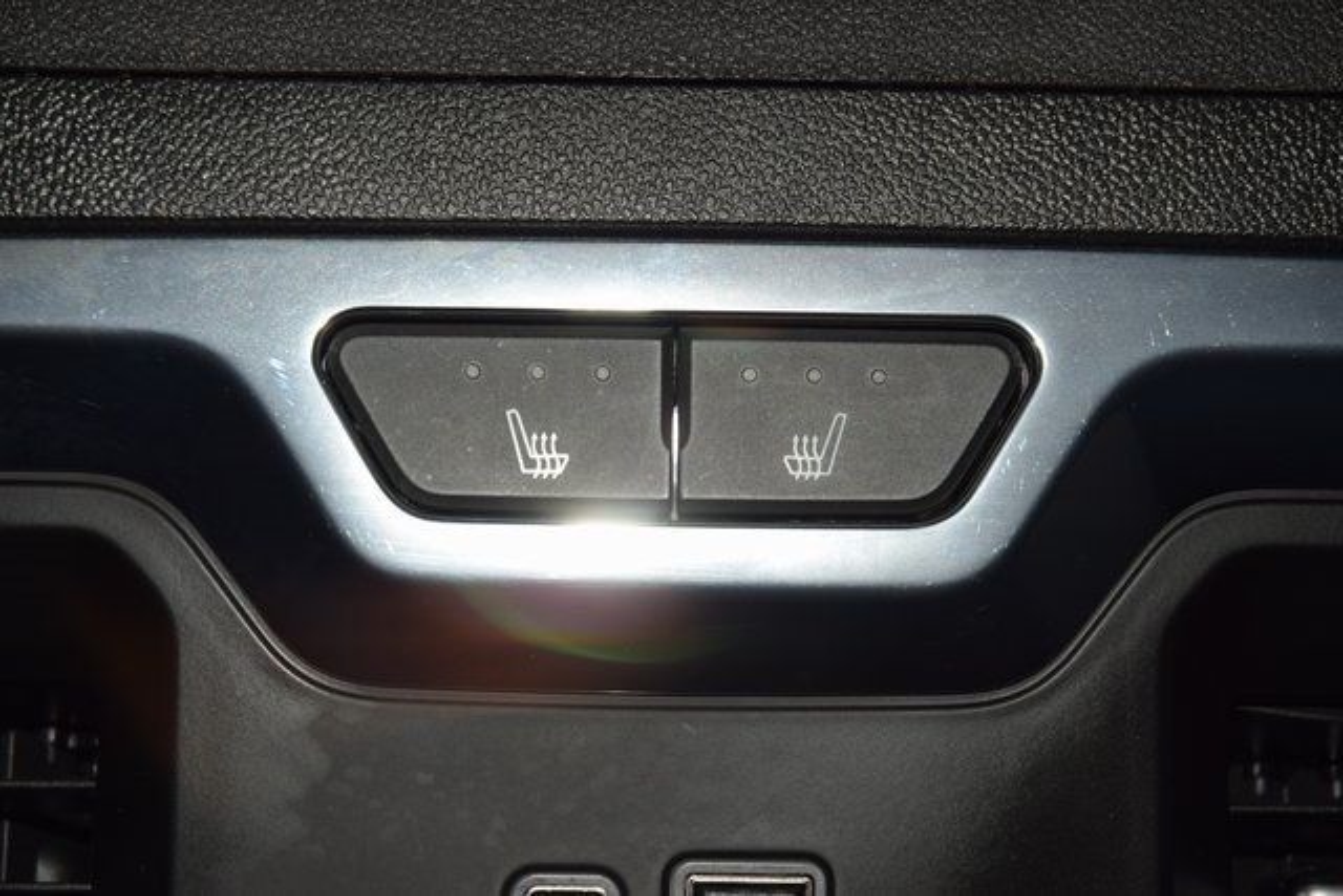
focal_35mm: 105
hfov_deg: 19.5
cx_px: 672
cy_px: 448
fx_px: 3918
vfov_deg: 13.0
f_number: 8
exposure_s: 1/125
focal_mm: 70
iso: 100
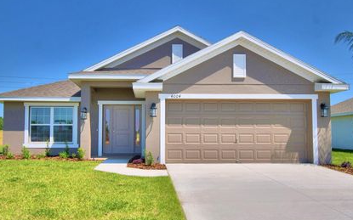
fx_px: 260
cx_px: 162
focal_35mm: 27
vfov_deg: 45.9
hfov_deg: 68.3
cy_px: 123
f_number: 5.3
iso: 100
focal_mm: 15
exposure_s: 1/1600
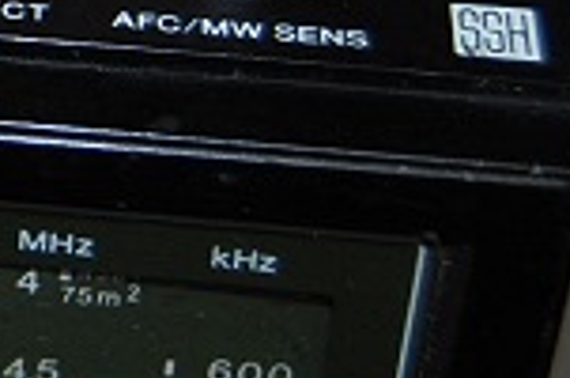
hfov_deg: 9.9
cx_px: -430
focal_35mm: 197
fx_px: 3114
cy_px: -100
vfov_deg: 6.9
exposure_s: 1/60
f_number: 4.5
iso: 320
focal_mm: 31
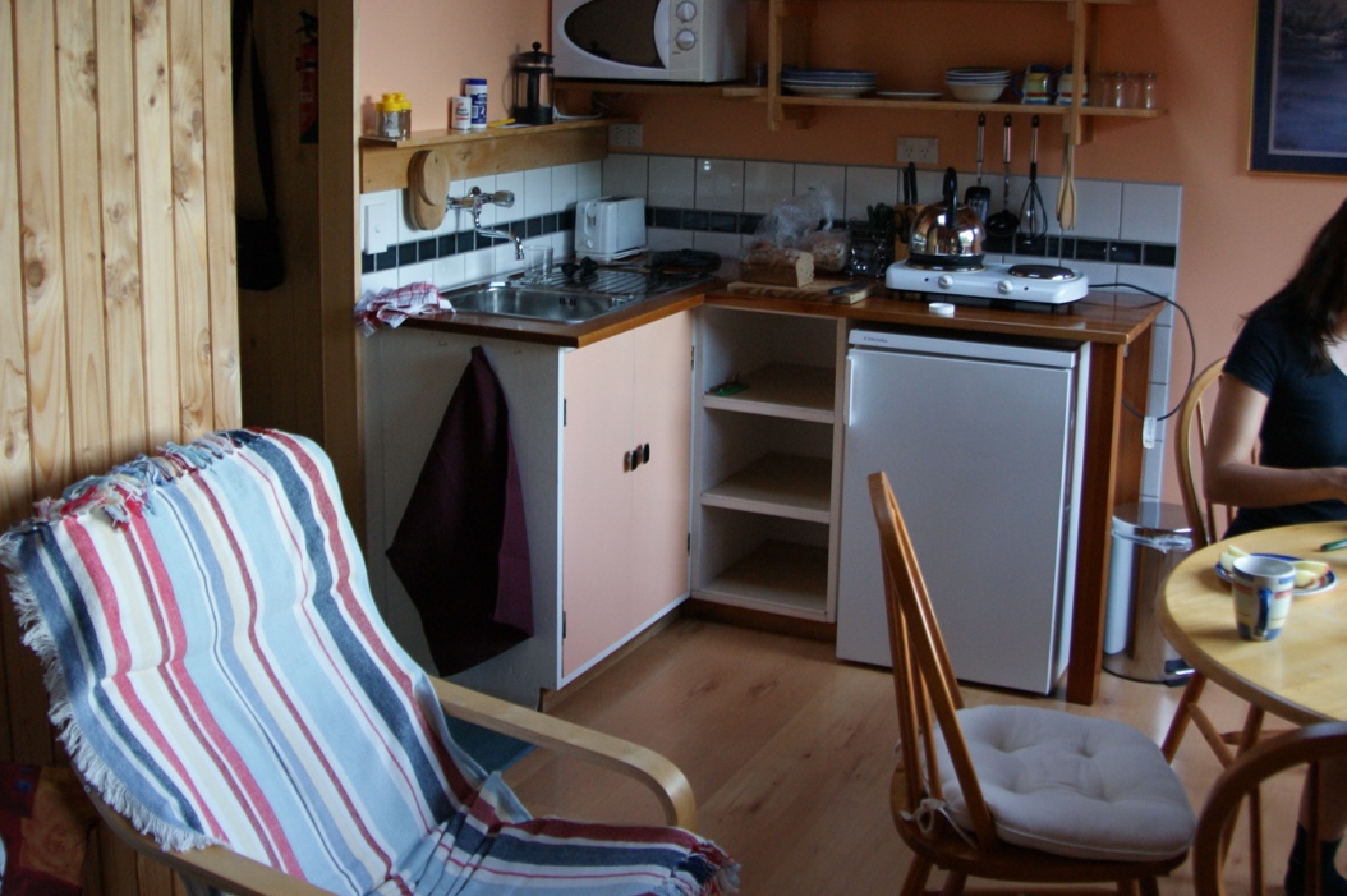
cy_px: 305
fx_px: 1533
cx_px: 639
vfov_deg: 32.3
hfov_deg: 47.4
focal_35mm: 41
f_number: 3.5
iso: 400
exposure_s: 1/30
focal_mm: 18
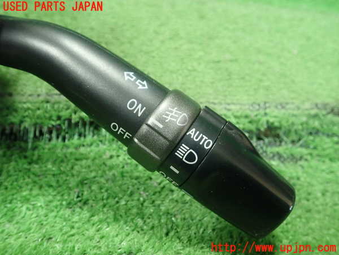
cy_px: 128
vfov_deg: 46.8
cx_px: 170
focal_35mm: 30
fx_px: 294
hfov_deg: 60.0
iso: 640
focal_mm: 5.5
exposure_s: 1/125
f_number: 2.3
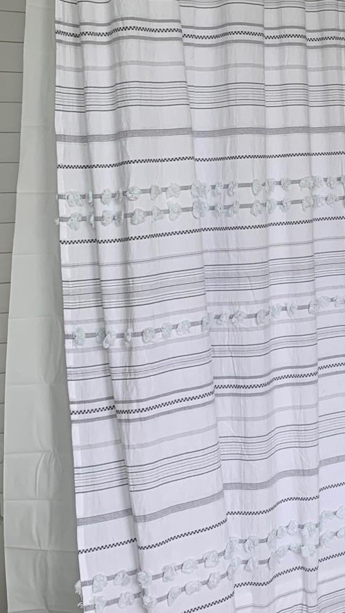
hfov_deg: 17.9
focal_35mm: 61
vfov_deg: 34.0
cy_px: 193
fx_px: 992
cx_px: 493
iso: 32
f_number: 1.8
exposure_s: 1/122
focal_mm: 4.25
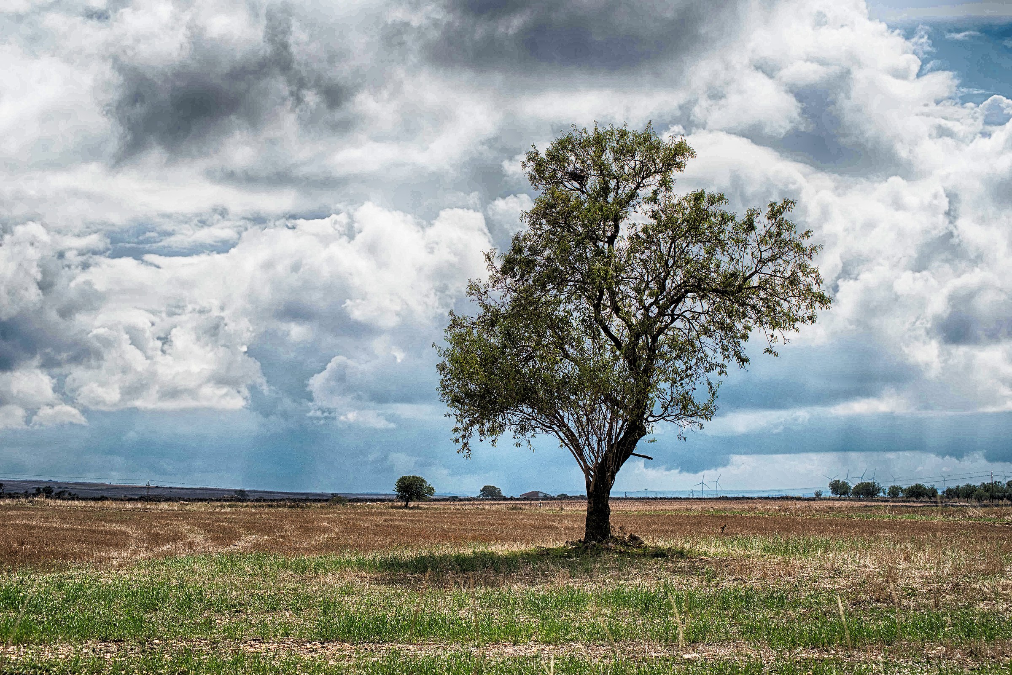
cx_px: 506
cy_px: 338
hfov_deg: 28.8
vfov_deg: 19.5
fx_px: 1968
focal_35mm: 70
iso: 400
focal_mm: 70
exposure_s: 1/2000
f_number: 9
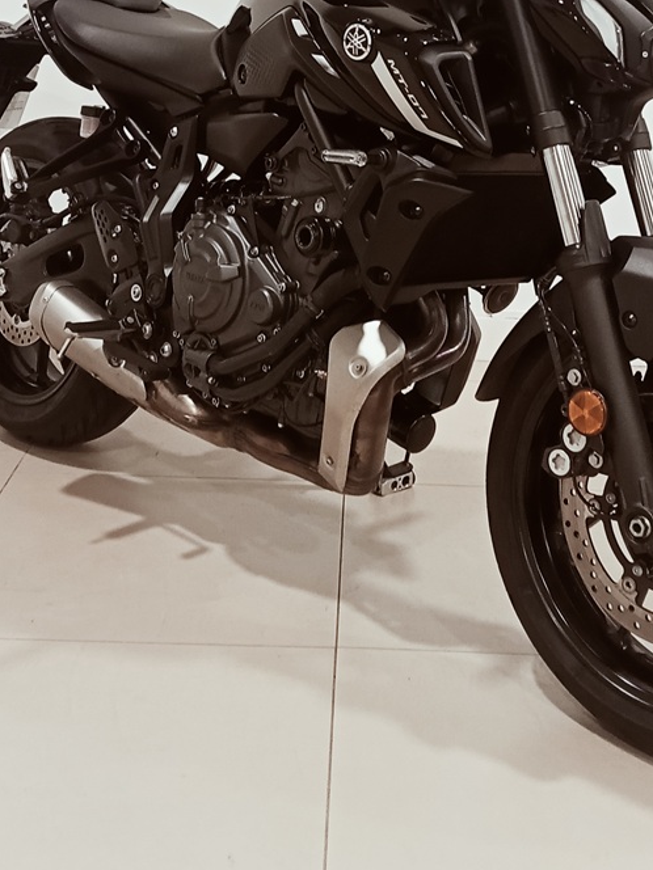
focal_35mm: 63
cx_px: 351
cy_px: 87
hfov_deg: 23.3
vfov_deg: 29.5
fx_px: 1585
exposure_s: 1/33.3
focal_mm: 3.46
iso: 360
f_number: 2.2
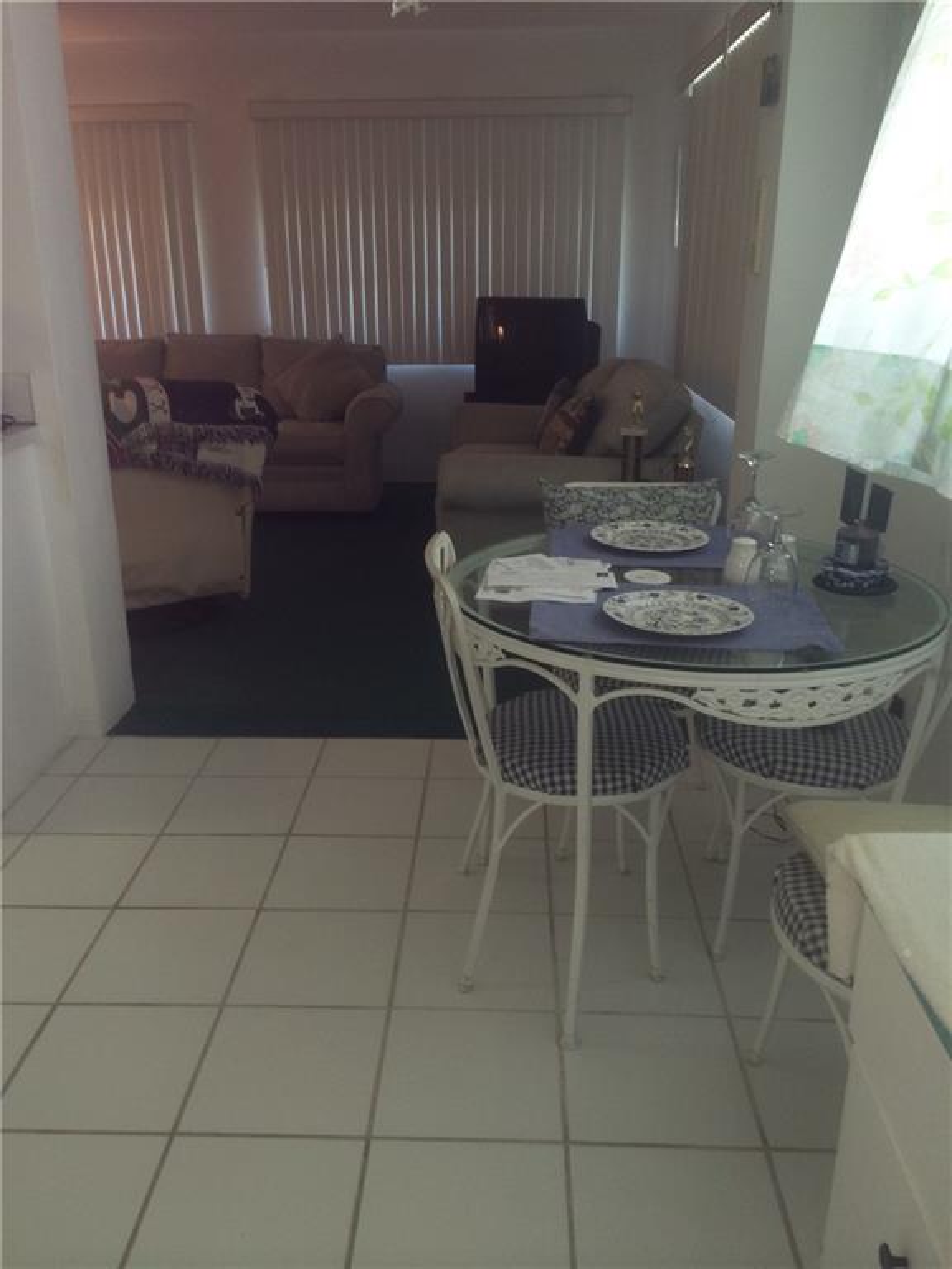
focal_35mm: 30
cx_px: 476
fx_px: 1100
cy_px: 634
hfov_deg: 46.8
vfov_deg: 60.0
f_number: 2.2
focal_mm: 4.12
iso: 80
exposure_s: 1/30
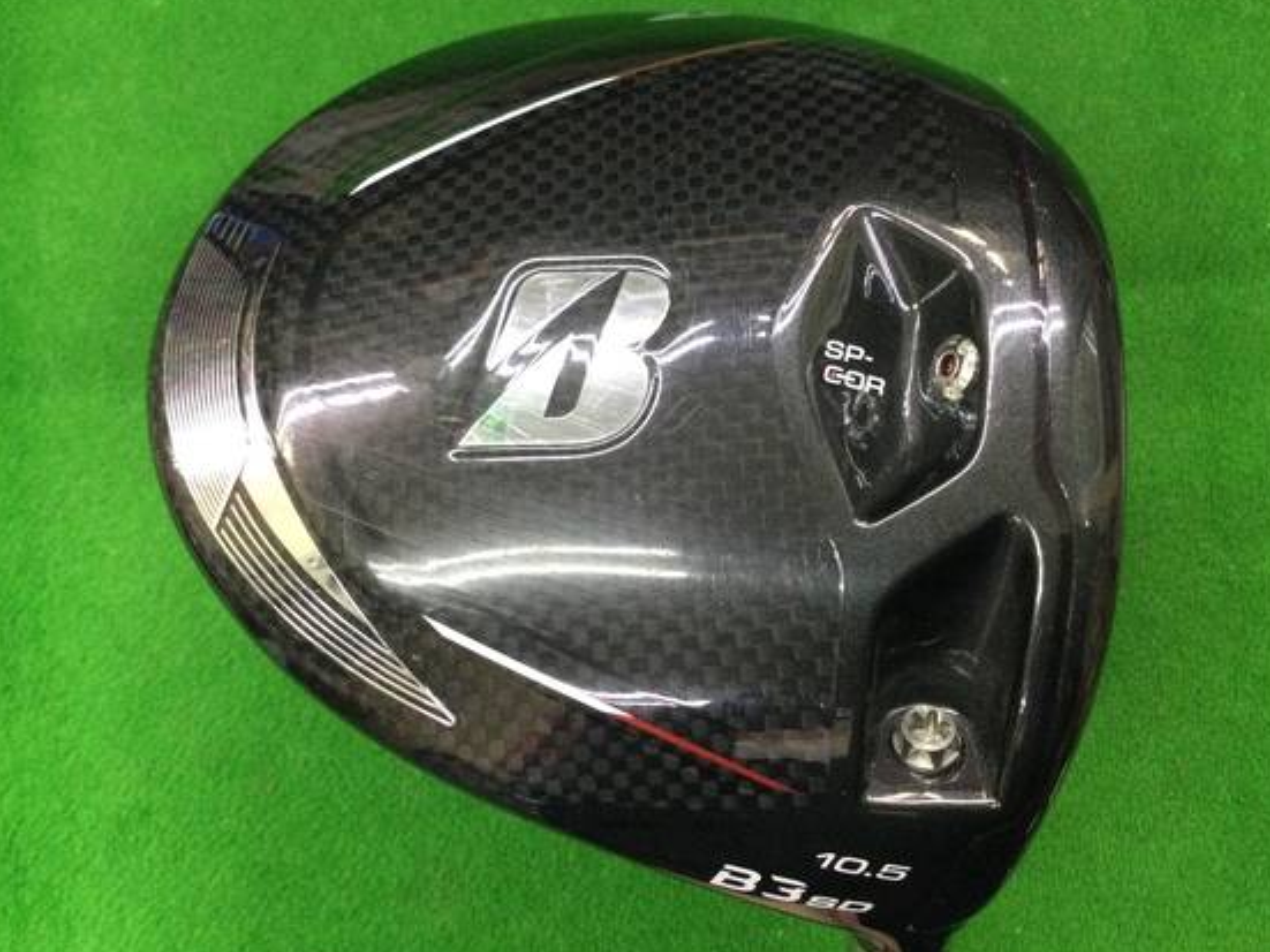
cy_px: 463
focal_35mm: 36
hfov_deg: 51.4
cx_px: 636
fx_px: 1320
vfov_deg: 39.6
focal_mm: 3.3
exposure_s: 1/30
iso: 160
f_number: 2.4
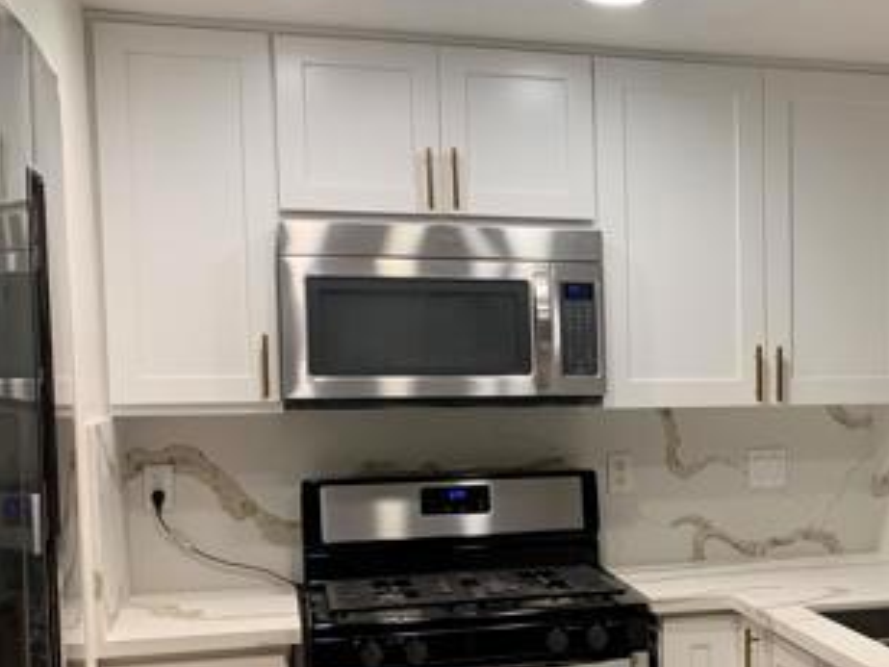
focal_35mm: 54
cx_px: 800
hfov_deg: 33.7
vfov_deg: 26.8
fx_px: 1387
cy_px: 471
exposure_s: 1/120
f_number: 1.8
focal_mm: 4.25
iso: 100
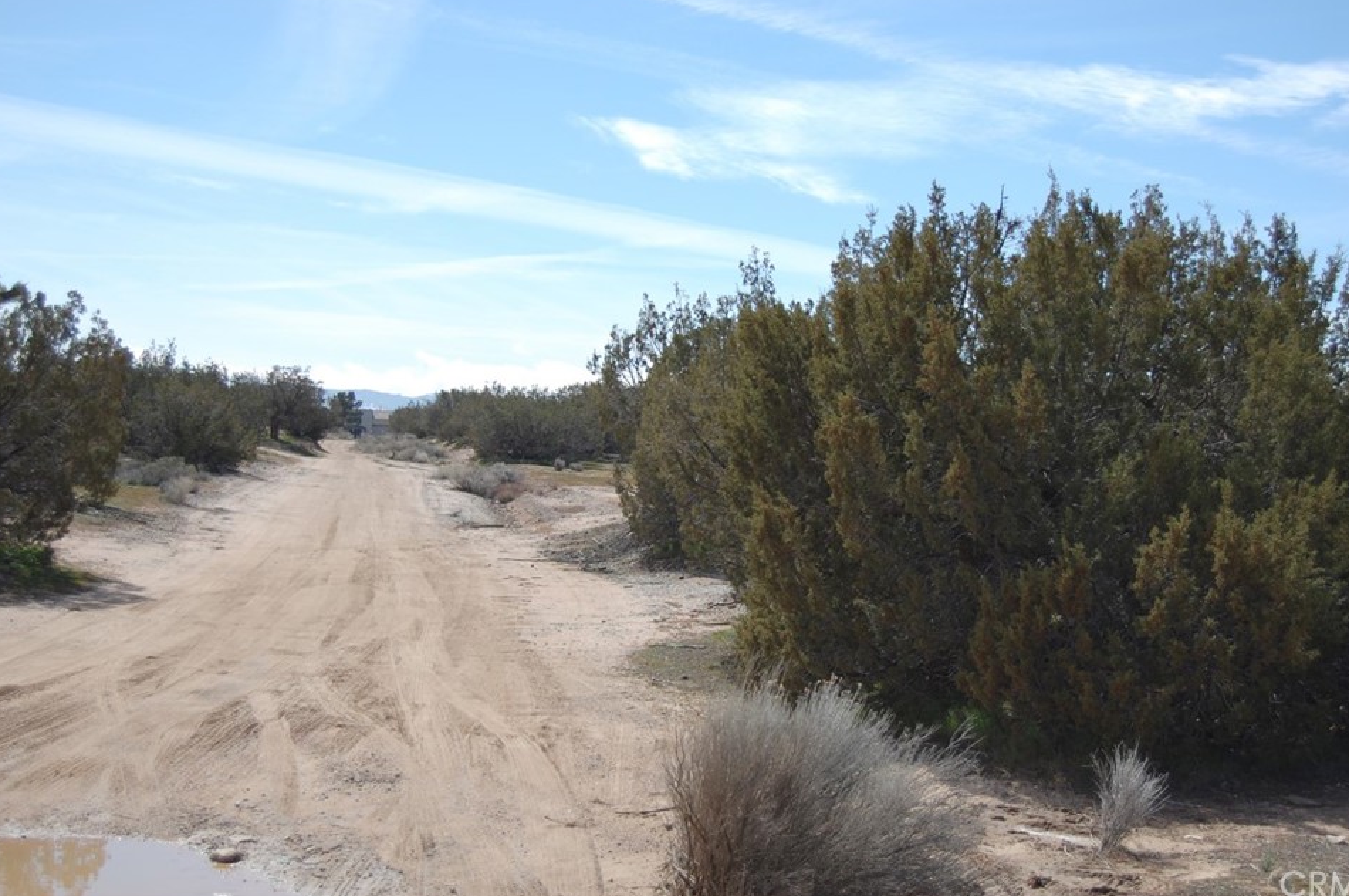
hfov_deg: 36.3
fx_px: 2058
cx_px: 689
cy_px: 422
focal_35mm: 55
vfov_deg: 24.6
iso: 200
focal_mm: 34
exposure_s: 1/1000
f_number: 4.5
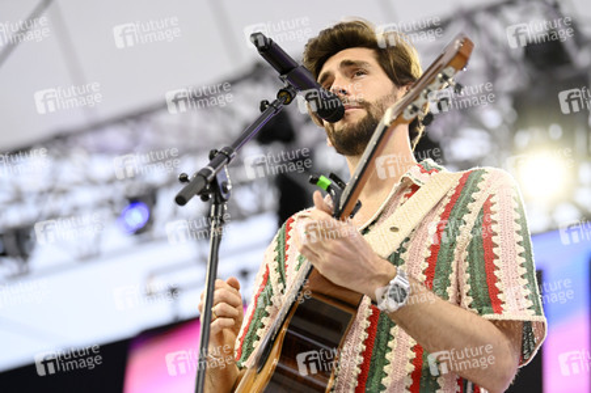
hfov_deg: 15.8
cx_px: 296
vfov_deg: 10.5
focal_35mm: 130
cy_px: 196
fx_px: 2133
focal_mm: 130
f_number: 3.5
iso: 2000
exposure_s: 1/2000
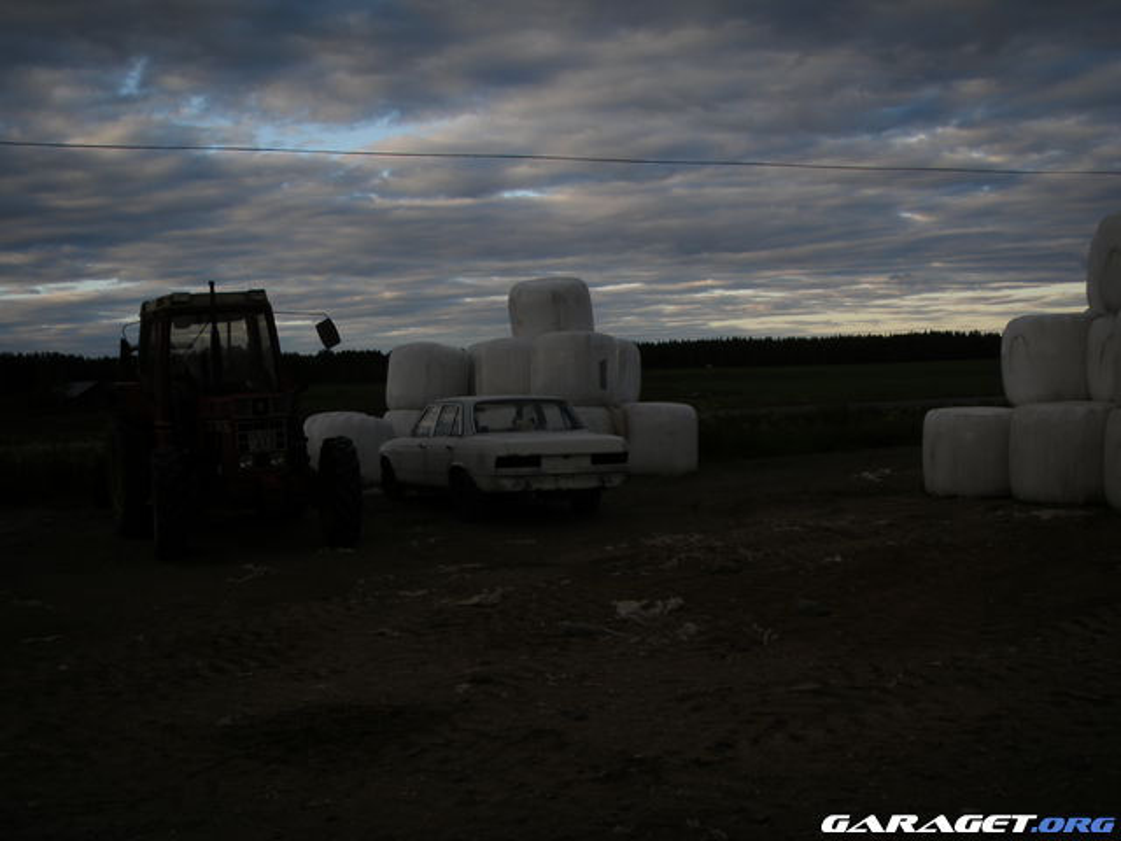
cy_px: 420
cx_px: 560
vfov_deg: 37.7
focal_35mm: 38
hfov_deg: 49.0
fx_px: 1231
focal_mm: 6.7
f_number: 3.5
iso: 50
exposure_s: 1/200
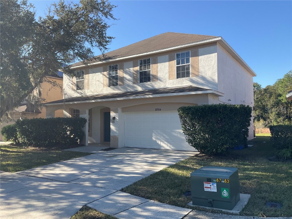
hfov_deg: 61.7
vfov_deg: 48.2
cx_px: 146
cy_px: 110
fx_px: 245
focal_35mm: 29
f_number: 1.8
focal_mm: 3
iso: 16
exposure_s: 1/944
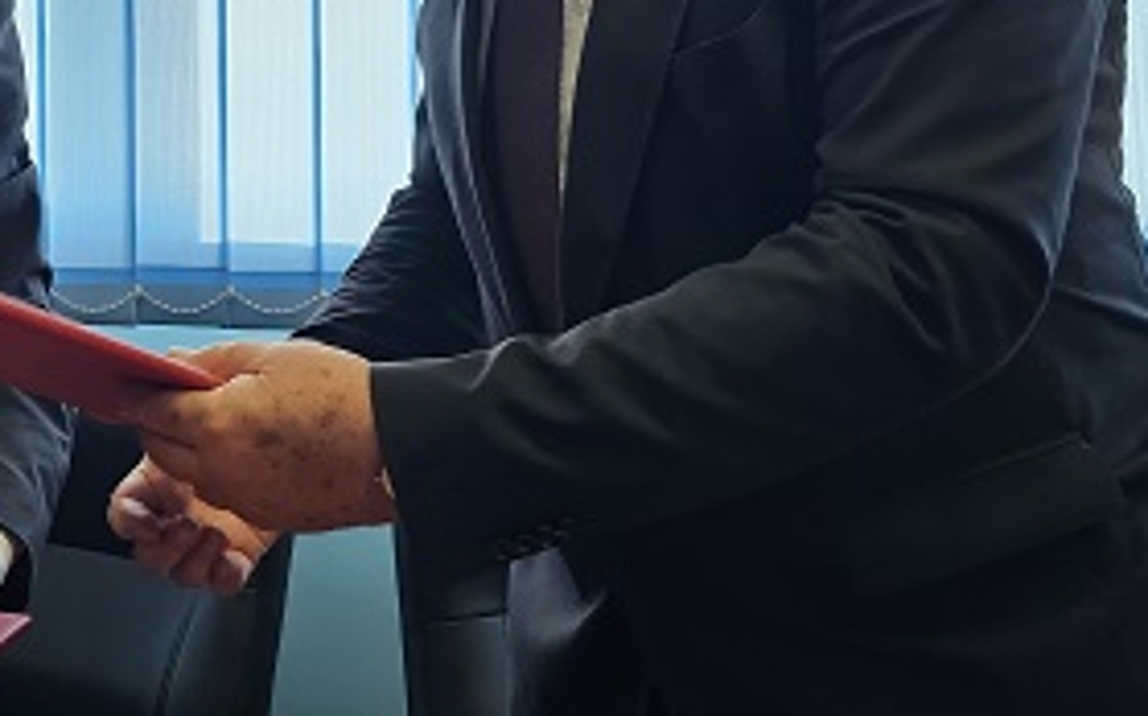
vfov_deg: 18.3
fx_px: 2189
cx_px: 169
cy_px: 86
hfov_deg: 28.5
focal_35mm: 70
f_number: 1.7
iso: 100
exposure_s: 1/100
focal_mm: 6.3
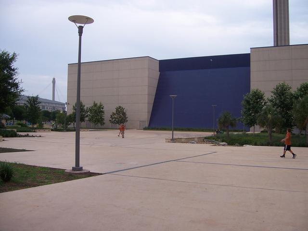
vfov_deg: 39.7
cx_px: 154
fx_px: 320
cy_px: 116
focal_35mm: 36
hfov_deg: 51.4
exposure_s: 1/500
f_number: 3
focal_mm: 6
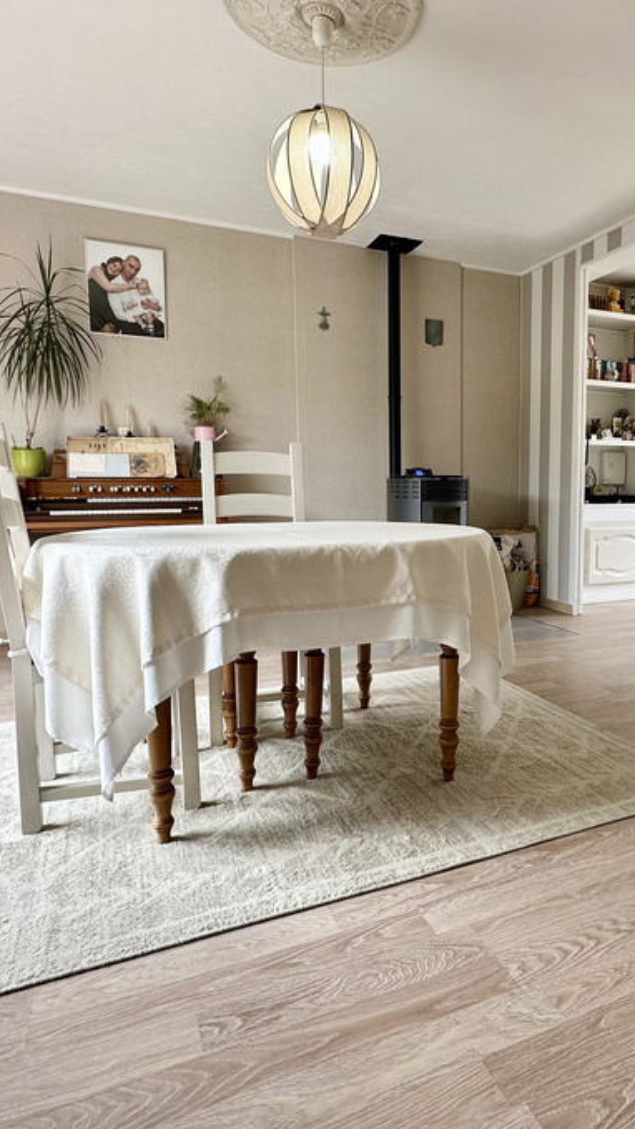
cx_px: 442
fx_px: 688
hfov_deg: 48.4
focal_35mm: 23
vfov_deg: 78.7
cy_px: 555
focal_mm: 2.22
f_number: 2.2
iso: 100
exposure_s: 1/99
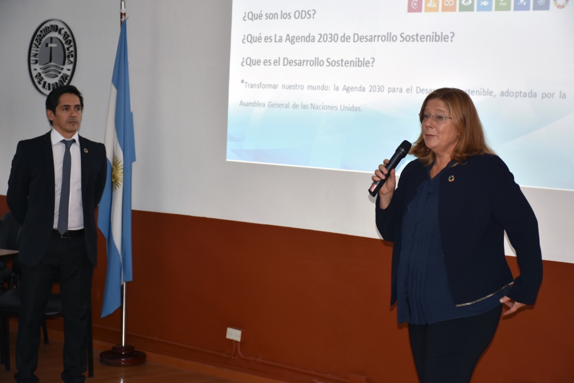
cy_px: 192
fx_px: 1339
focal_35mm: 84
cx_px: 287
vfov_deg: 16.3
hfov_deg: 24.2
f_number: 4.8
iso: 500
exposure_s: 1/60
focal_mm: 56
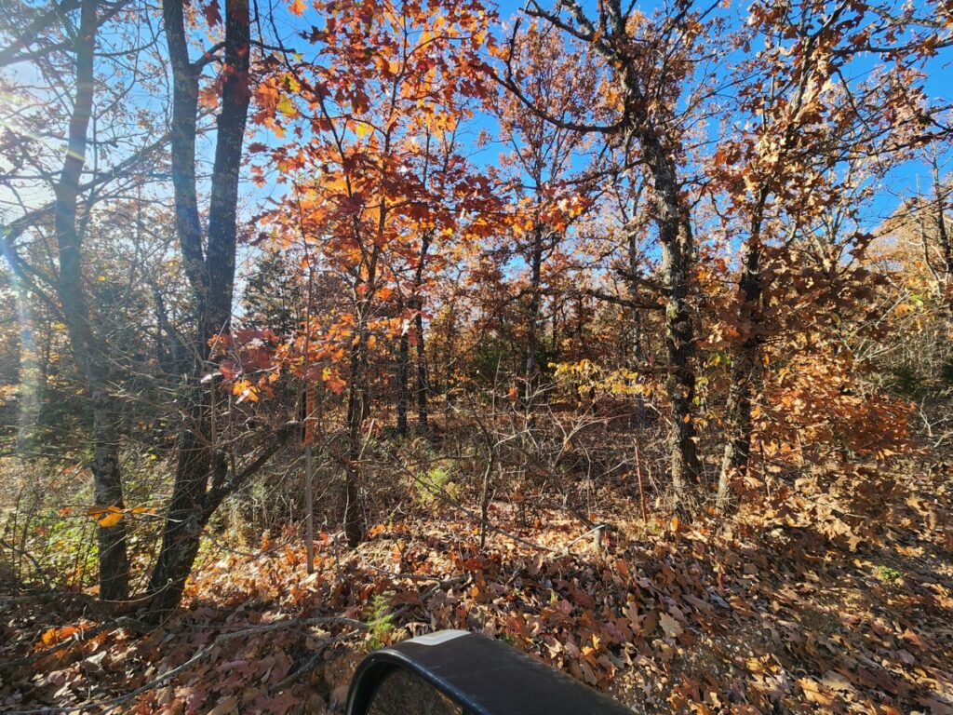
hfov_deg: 106.2
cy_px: 358
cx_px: 476
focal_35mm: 13
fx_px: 358
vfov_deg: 89.9
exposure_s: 1/428
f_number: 2.2
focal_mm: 2.2
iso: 50
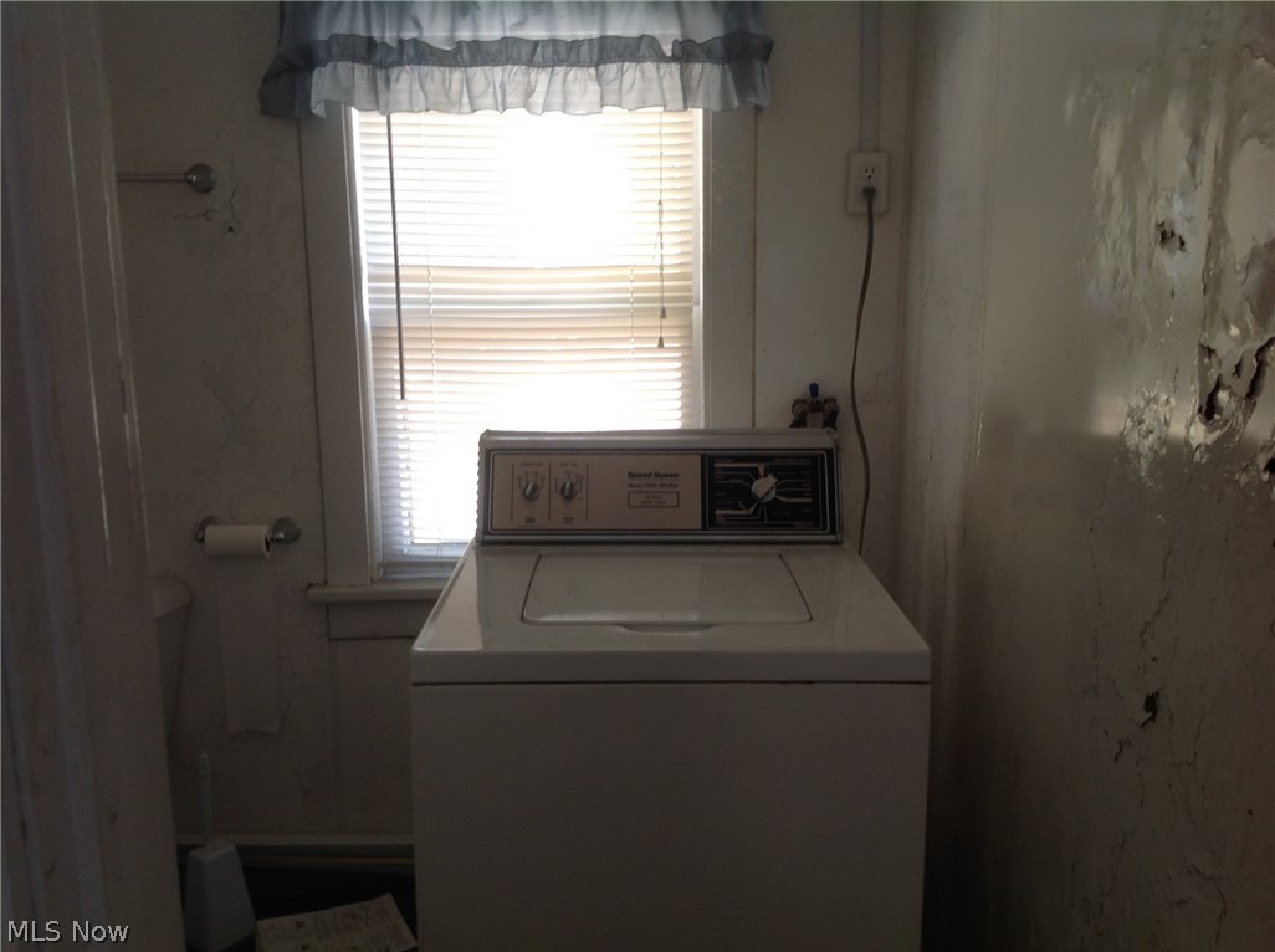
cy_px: 476
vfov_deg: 40.6
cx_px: 638
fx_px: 1287
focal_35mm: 35
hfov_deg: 52.7
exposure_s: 1/20
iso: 50
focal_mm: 4.28
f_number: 2.4
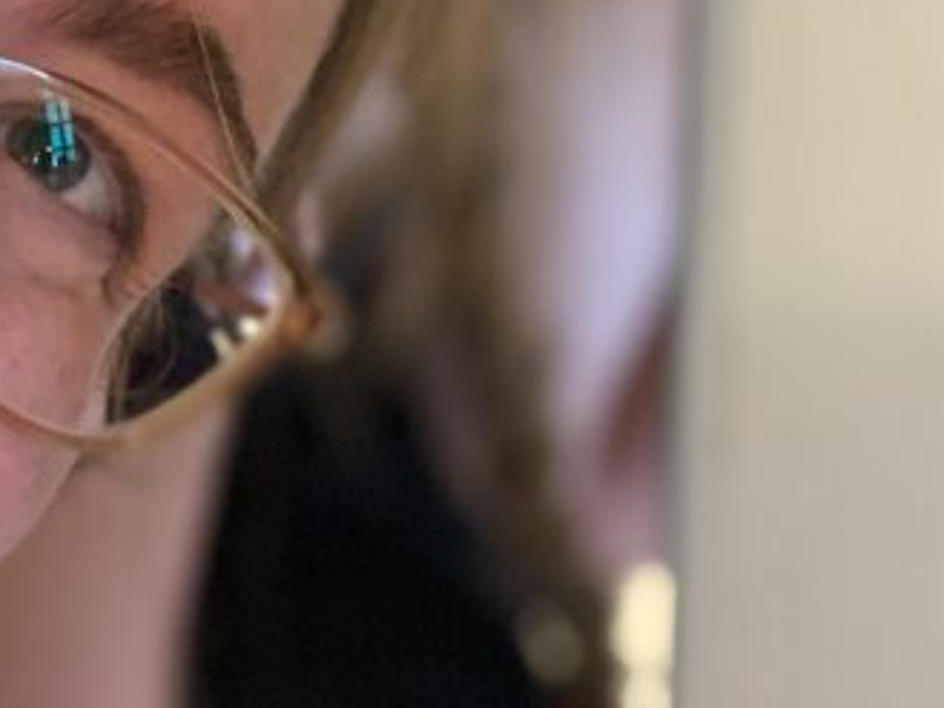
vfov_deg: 9.1
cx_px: -430
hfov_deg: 11.7
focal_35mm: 162
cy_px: 120
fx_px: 4419
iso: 160
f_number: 2
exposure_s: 1/33
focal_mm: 6
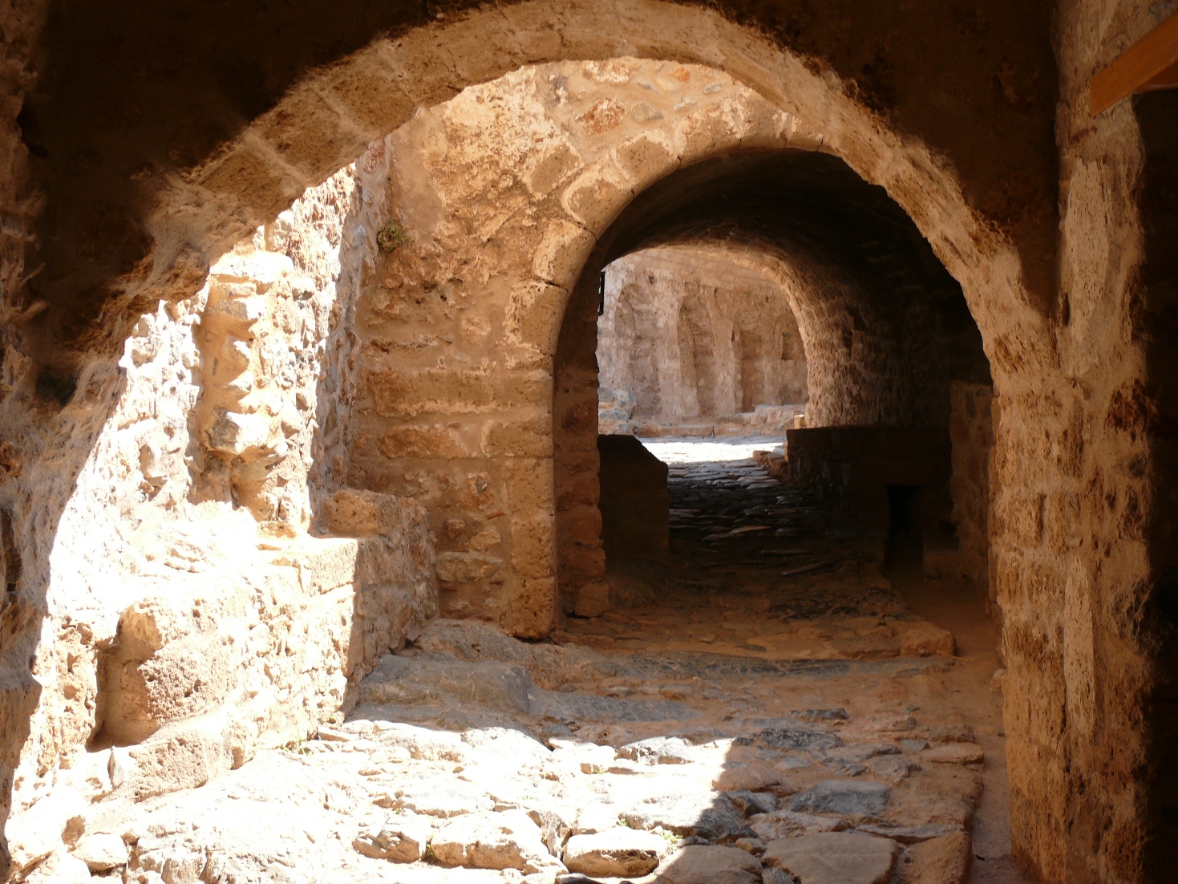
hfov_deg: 39.7
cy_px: 442
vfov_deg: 30.3
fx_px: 1634
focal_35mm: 48
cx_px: 589
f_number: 3.6
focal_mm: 9.6
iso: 100
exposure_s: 1/100
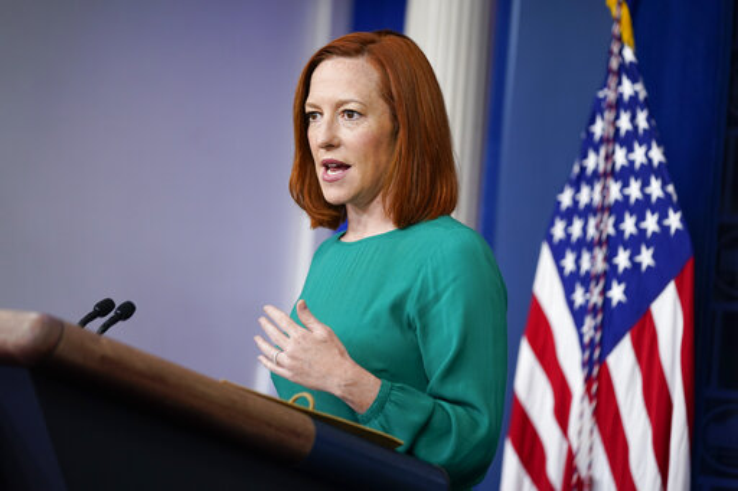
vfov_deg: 12.6
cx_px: 369
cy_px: 246
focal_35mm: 109
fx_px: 2234
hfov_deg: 18.8
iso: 1000
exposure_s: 1/500
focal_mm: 109
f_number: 2.8
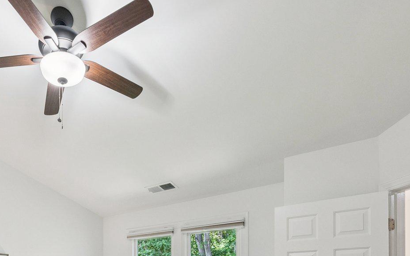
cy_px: 281
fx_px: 302
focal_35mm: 27
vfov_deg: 38.3
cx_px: 110
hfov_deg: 64.8
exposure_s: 1/60
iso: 640
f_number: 7.1
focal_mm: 12
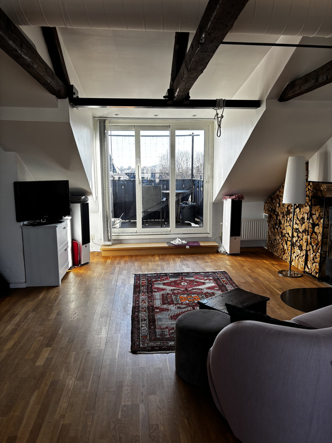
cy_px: 222
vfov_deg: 67.3
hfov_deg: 53.1
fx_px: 332
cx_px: 166
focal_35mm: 26
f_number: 1.6
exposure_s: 1/138
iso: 32
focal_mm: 5.96
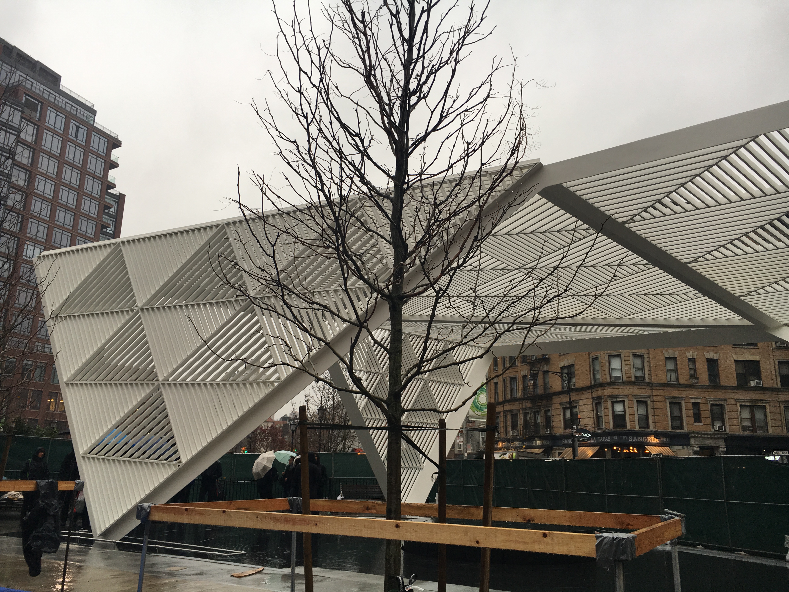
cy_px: 296
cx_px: 394
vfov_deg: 48.2
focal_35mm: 29
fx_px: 661
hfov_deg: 61.7
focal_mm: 4.15
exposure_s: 1/60
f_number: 2.2
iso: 25
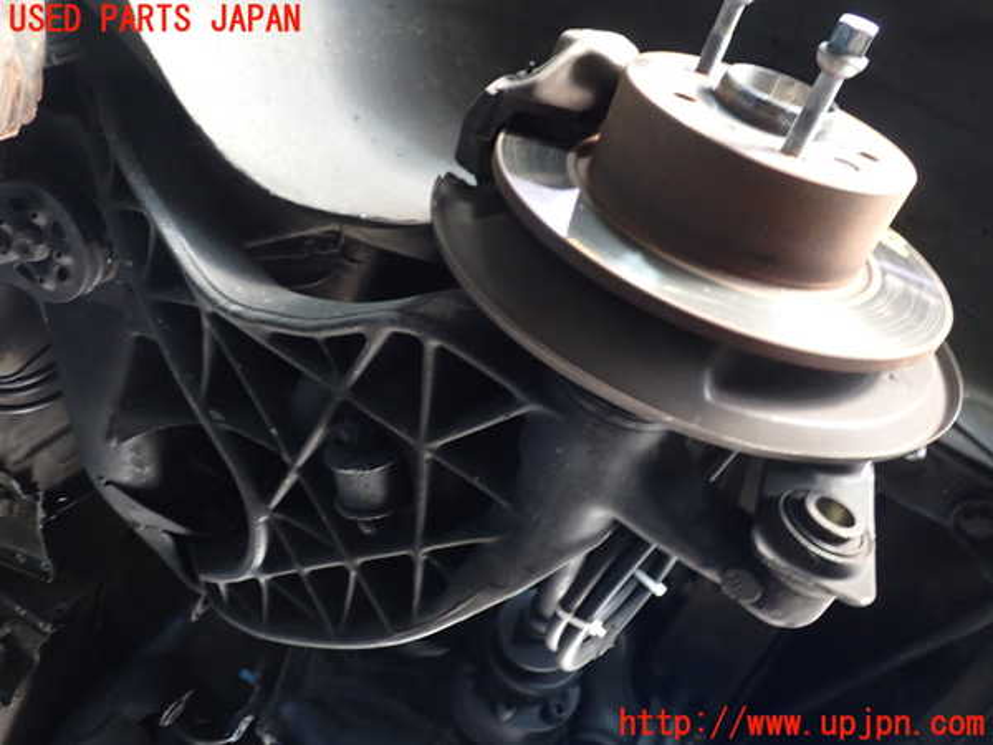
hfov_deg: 60.0
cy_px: 372
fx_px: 861
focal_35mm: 30
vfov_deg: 46.8
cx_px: 496
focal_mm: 5.4
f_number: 2.3
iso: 320
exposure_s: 1/30
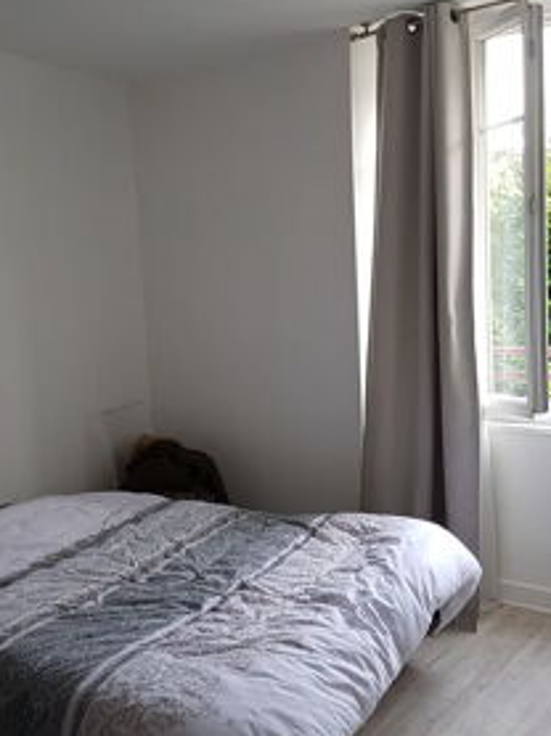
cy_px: 356
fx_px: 850
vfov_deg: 46.8
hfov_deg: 35.9
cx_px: 270
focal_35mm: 40
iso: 125
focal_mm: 4.2
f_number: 1.7
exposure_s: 1/50
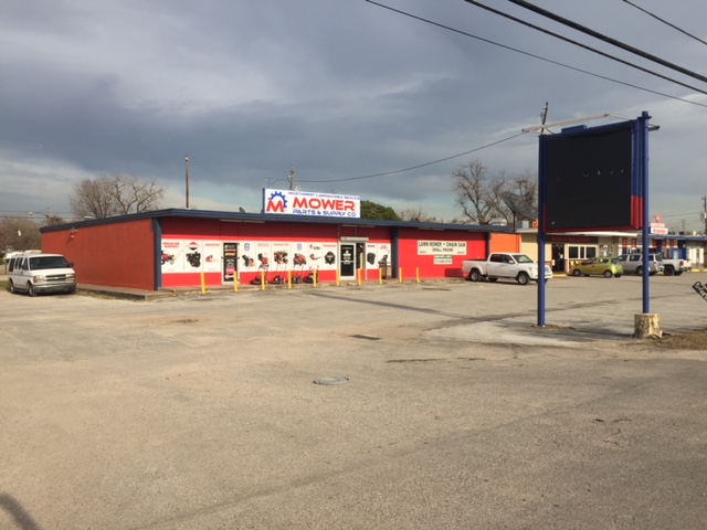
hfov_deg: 61.7
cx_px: 354
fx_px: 592
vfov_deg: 48.2
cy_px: 265
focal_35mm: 29
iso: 32
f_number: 2.2
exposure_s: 1/1721
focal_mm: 4.15
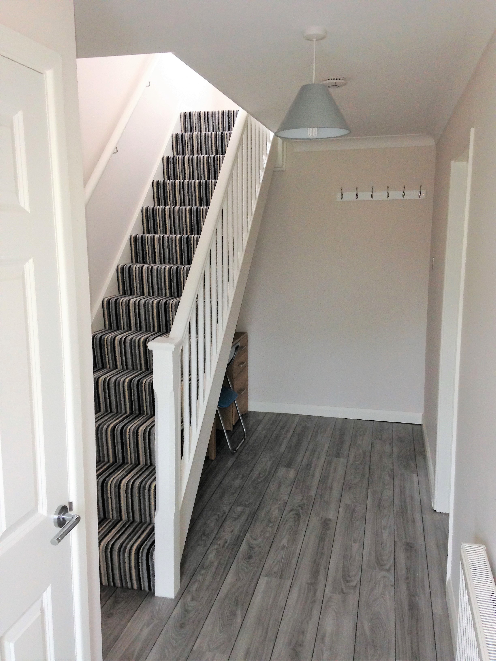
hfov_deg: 42.9
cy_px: 330
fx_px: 630
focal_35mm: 33
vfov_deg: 55.4
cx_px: 248
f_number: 2.4
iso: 125
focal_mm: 4.12
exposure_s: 1/20
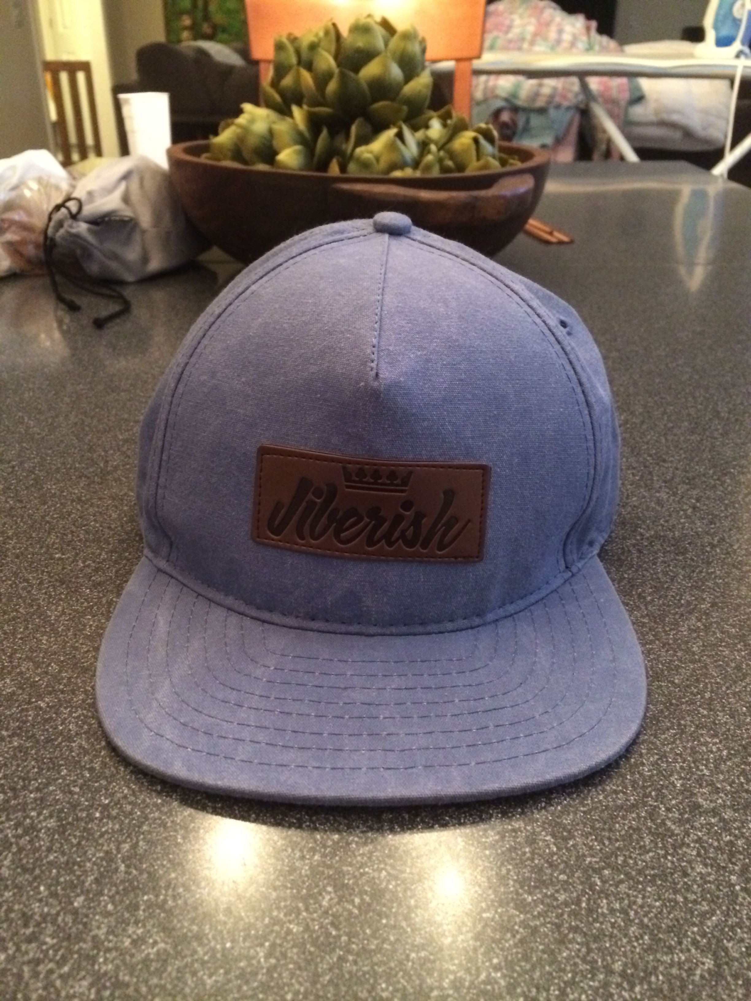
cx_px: 376
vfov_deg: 60.0
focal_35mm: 30
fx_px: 868
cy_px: 500
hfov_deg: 46.8
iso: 500
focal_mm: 4.12
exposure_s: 1/15
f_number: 2.2
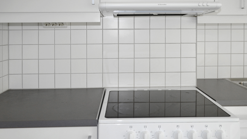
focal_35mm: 33
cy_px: 93
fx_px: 216
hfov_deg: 59.2
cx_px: 141
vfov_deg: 35.3
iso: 800
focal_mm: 18
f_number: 3.5
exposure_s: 1/60
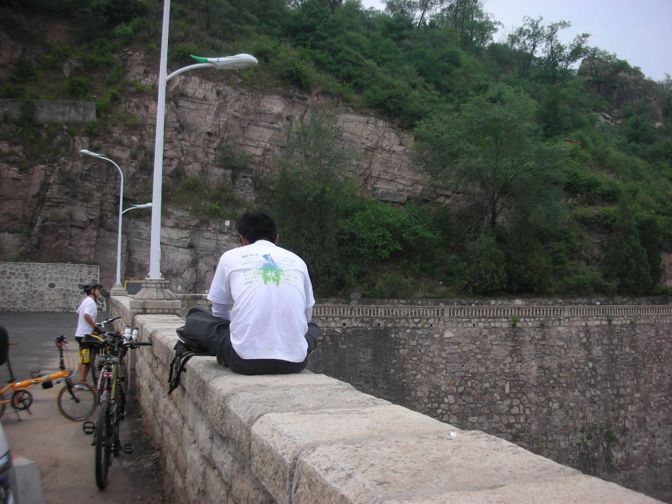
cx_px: 336
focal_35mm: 35
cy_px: 252
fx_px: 679
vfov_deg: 40.7
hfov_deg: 52.6
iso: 50
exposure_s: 1/108
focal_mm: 5.8
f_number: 3
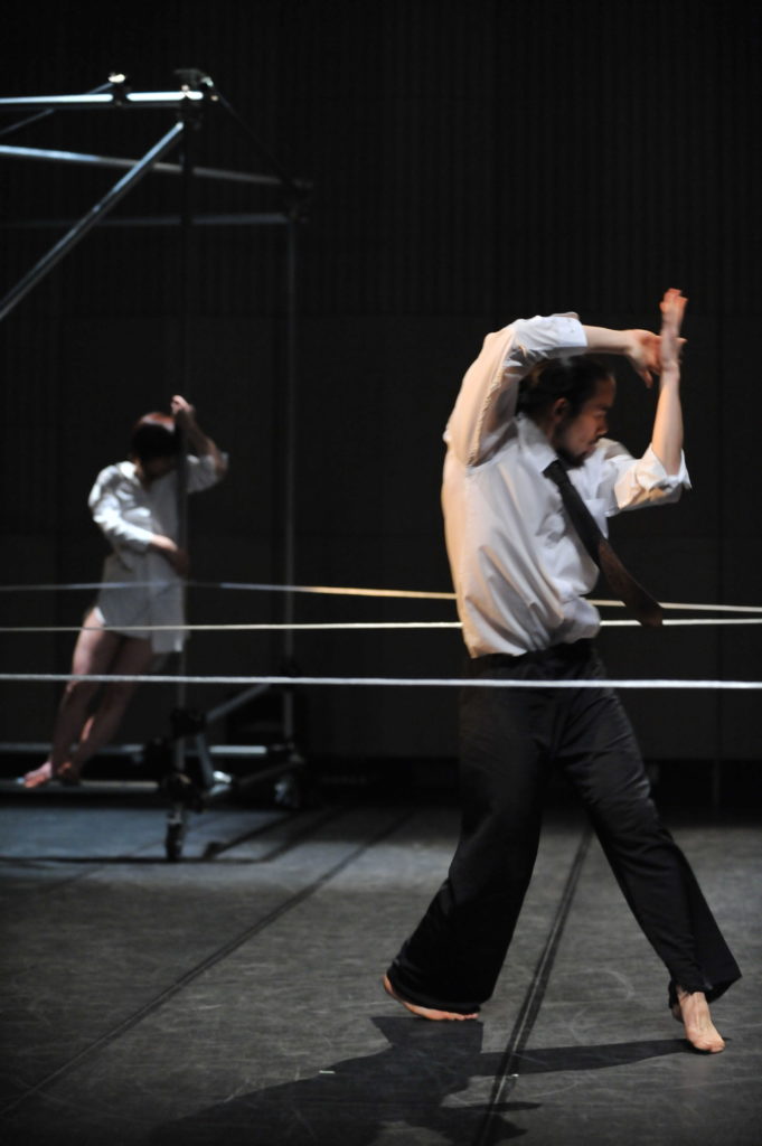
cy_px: 573
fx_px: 2544
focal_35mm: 80
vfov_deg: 25.4
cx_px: 381
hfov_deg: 17.0
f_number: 3.2
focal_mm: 80
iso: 3200
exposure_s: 1/80
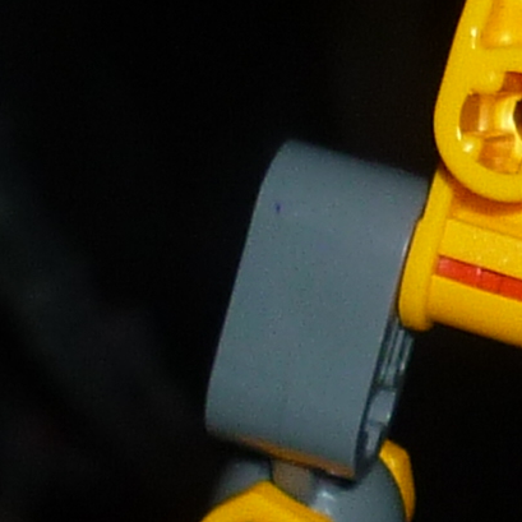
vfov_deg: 6.7
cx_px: 687
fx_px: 4436
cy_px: 629
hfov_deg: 6.7
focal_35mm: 260
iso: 100
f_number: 2.8
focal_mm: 5.5
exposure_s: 1/60
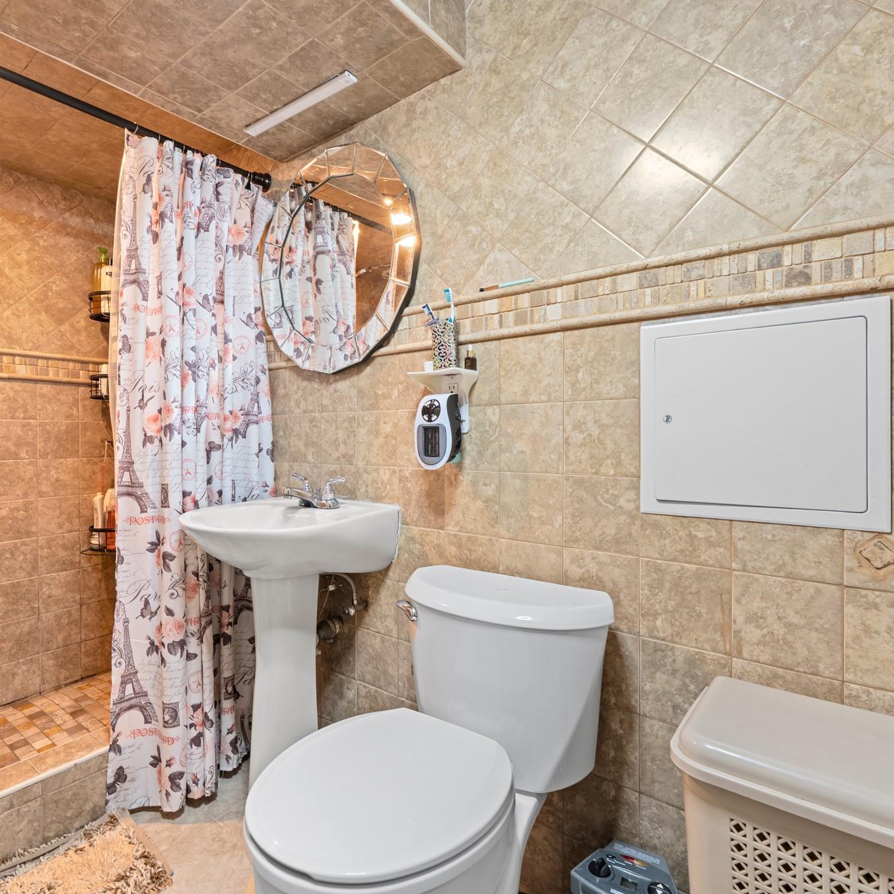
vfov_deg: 80.7
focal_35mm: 18
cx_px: 401
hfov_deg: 80.5
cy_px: 445
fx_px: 526
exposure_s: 1.3
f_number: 10
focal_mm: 14
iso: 200
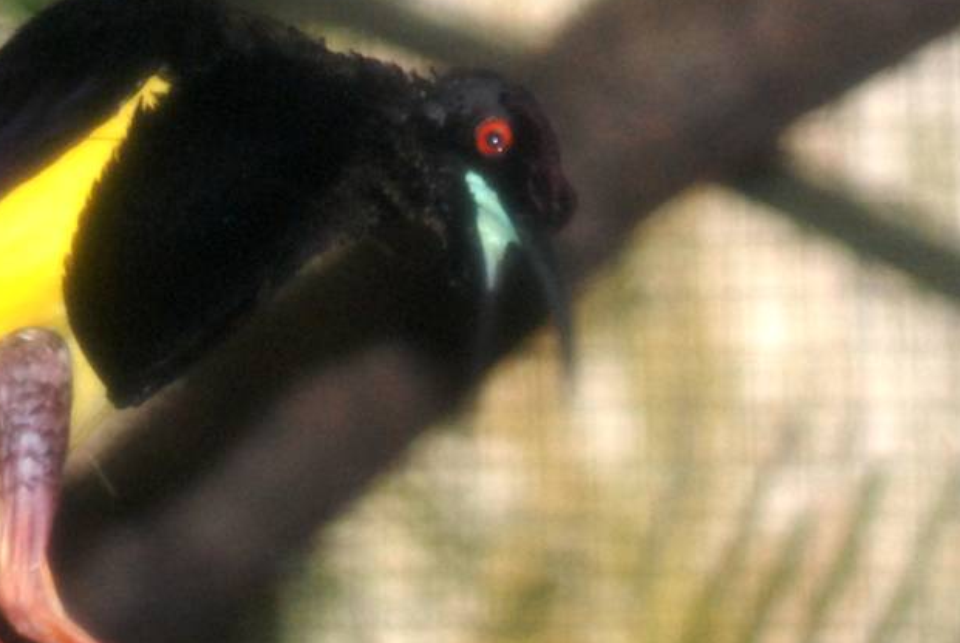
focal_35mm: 425
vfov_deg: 3.2
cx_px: 151
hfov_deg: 4.8
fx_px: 11349
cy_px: 362
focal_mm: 110
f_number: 4.2
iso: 1600
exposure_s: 1/160
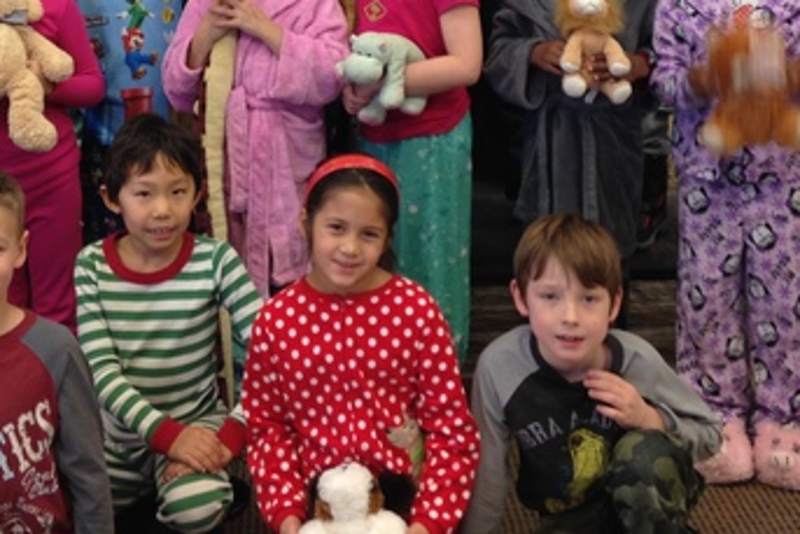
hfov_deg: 31.4
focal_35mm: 64
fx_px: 1423
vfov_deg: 20.5
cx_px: 355
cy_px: -9
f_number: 2.4
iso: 64
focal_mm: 4.12
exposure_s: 1/20
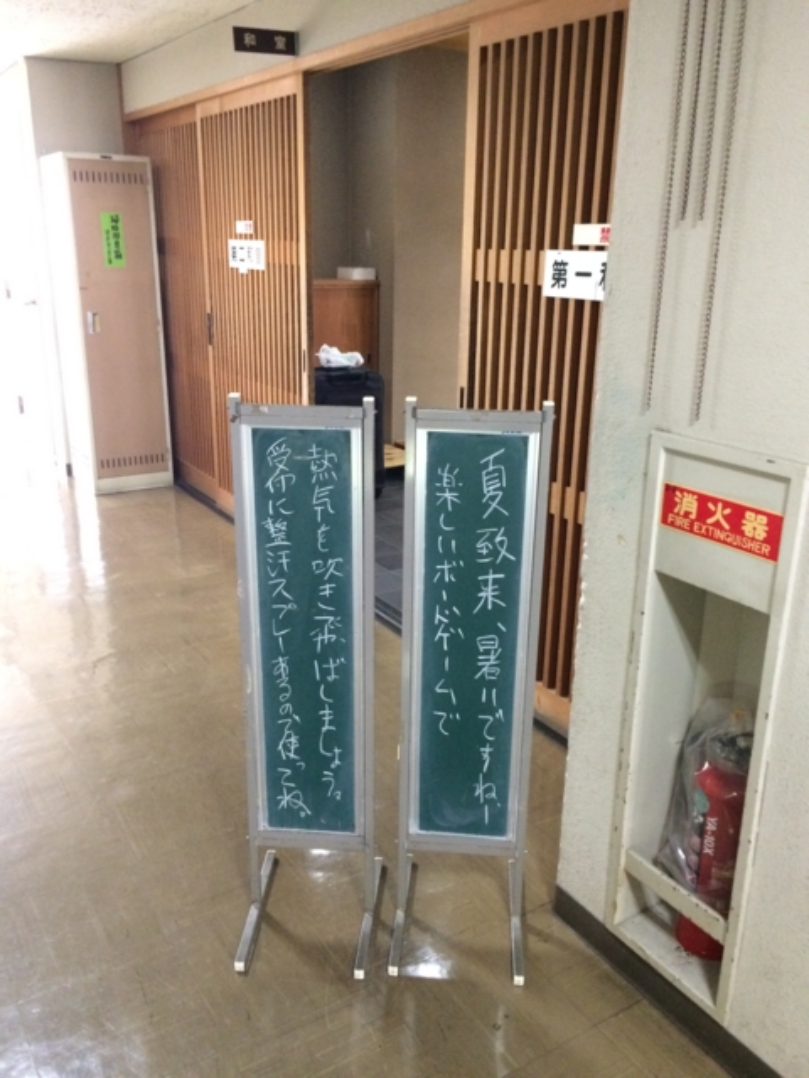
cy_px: 539
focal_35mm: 29
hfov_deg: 48.2
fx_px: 904
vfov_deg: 61.7
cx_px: 404
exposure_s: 1/24
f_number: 2.2
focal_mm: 4.15
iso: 320
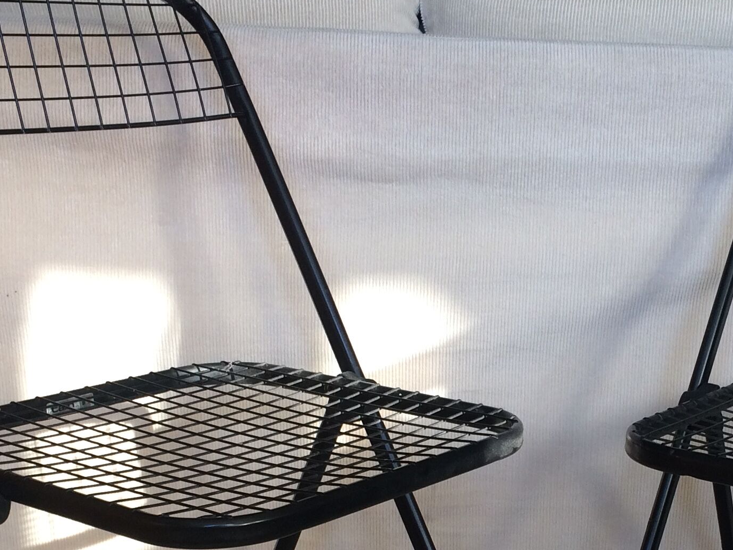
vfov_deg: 20.8
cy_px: 503
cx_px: 520
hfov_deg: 27.9
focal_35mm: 69
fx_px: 1461
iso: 50
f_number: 2.2
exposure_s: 1/50
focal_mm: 4.15
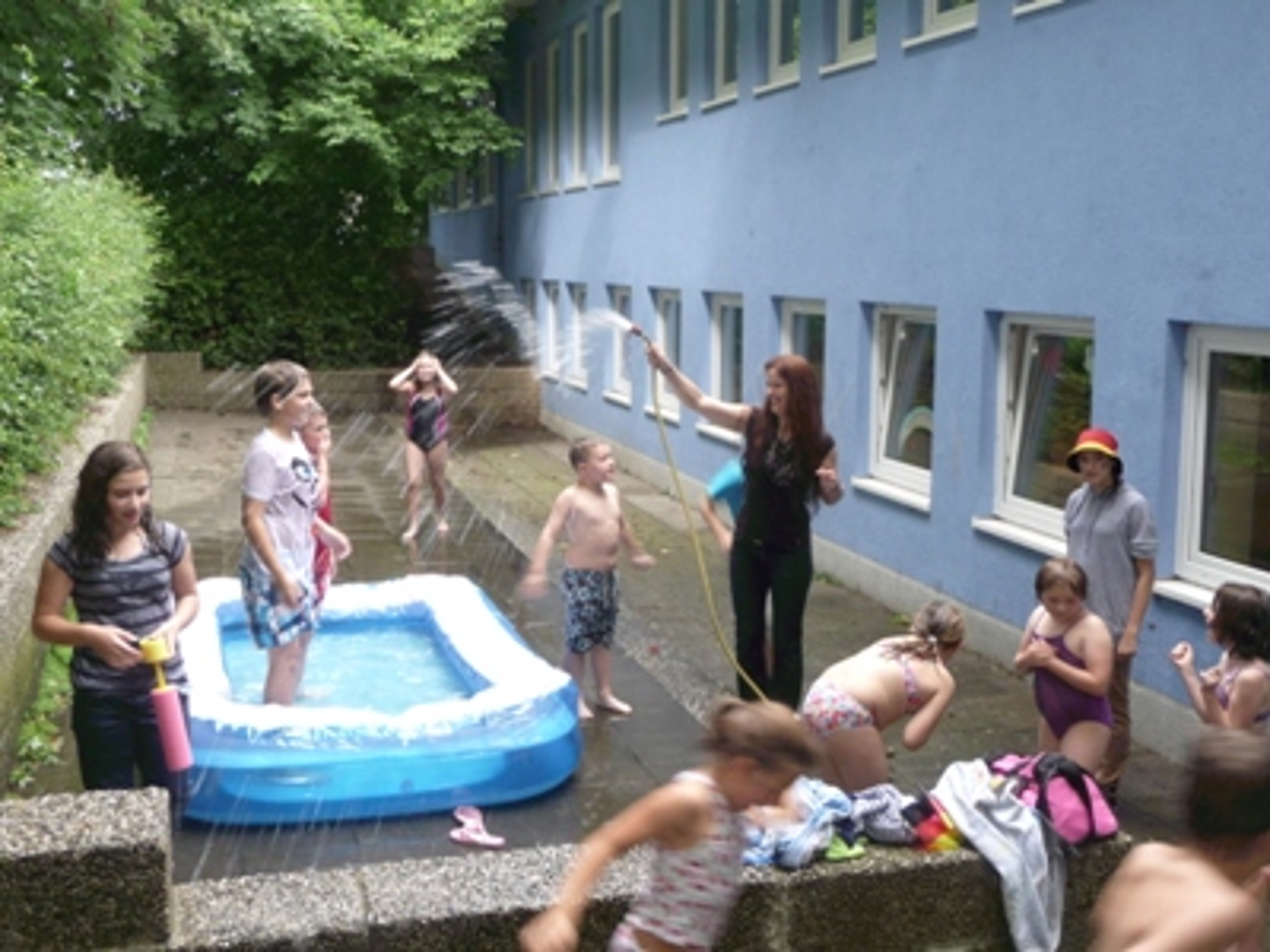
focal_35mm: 40
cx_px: 635
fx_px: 1468
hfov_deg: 46.8
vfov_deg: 36.0
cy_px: 476
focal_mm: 6.7
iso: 100
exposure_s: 1/30
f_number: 3.9
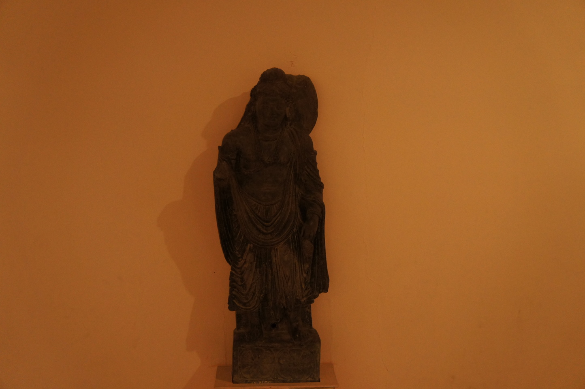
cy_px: 194
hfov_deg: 35.1
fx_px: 925
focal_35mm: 57
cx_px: 292
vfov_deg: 23.7
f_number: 4.5
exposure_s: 1/100
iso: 1600
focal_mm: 38
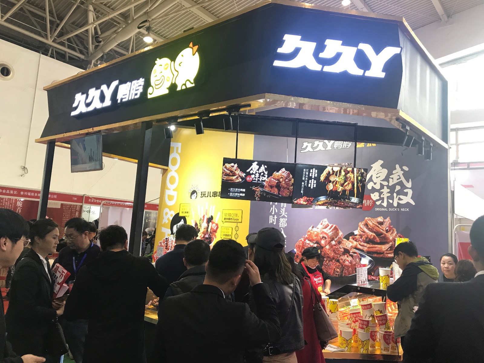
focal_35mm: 28
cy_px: 182
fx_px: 391
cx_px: 242
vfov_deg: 49.7
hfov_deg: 63.4
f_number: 1.8
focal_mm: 3.99
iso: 25
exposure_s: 1/33
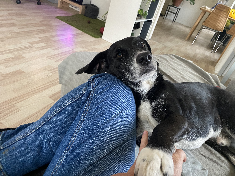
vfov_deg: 53.1
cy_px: 88
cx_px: 118
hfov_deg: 67.3
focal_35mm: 26
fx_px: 177
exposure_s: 1/60
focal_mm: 4.25
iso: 500
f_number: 1.8
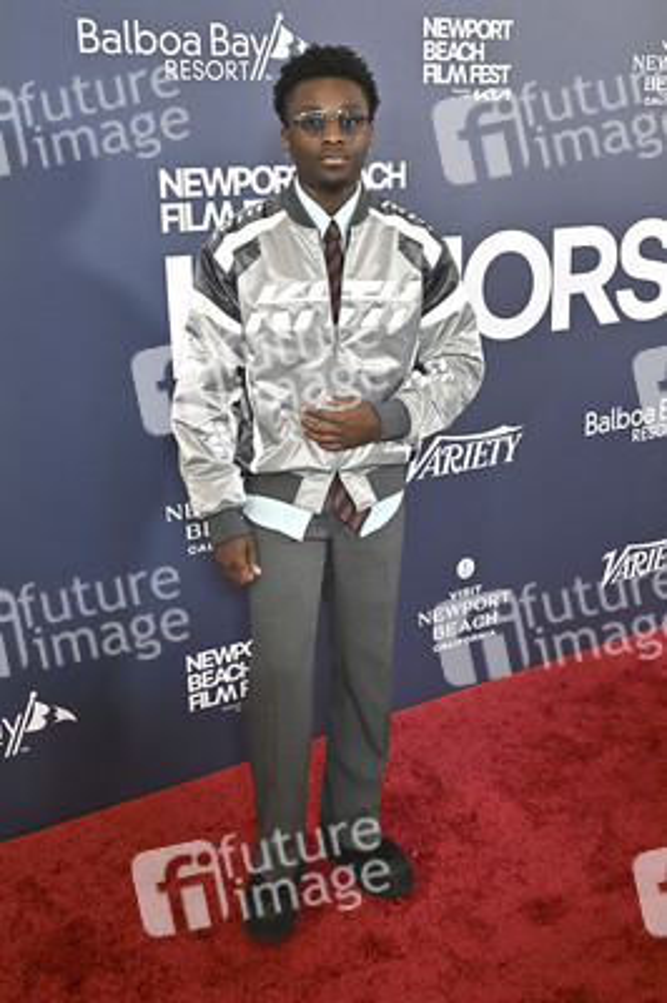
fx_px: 974
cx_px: 334
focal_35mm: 35
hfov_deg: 37.8
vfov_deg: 54.5
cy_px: 502
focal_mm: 35
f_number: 5.6
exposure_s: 1/320
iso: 2500
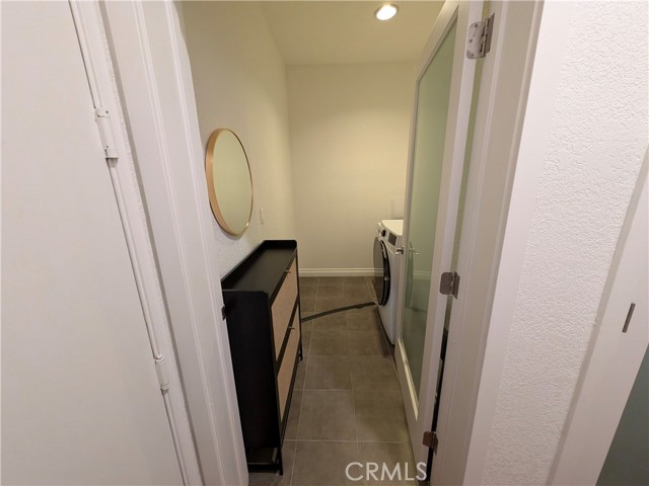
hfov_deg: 106.2
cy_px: 243
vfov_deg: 89.9
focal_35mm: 13
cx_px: 324
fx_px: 244
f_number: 2.2
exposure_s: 1/40
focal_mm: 1.54
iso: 265
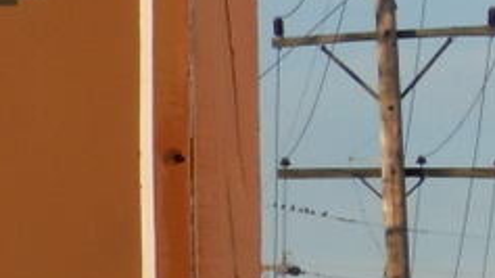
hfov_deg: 3.3
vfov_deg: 1.9
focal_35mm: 648
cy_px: 203
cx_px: -512
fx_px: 8500
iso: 100
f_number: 5.5
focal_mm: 25.3
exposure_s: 1/400
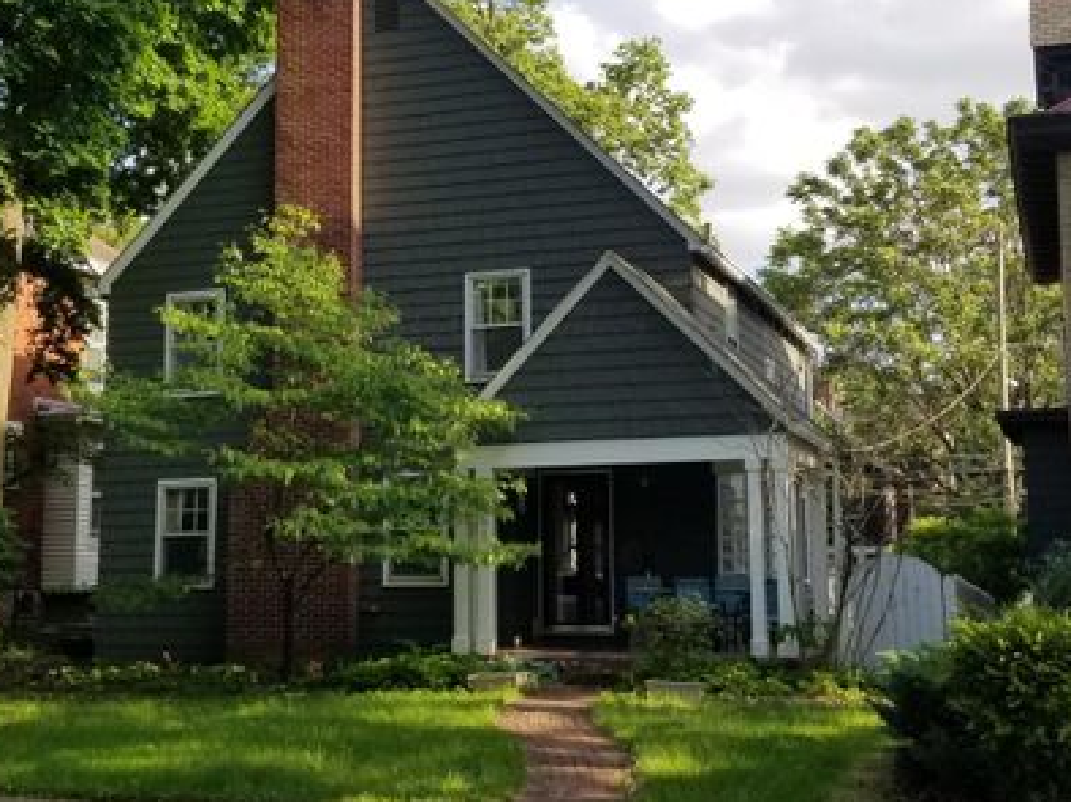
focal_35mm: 33
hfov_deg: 55.4
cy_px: 322
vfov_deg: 42.7
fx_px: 1020
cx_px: 511
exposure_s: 1/1252
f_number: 1.7
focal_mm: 4.3
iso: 50
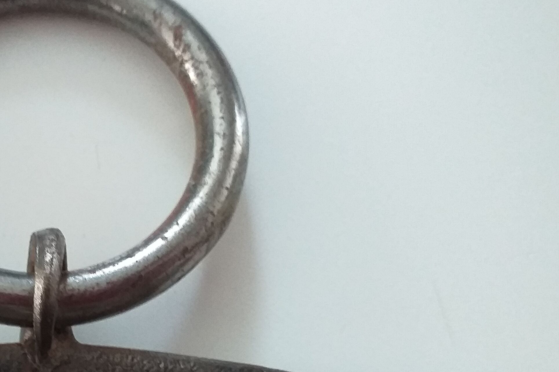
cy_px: 373
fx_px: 932
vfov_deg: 21.8
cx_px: 23
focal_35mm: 60
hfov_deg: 31.3
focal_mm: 3.6
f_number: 1.9
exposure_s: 1/25
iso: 200
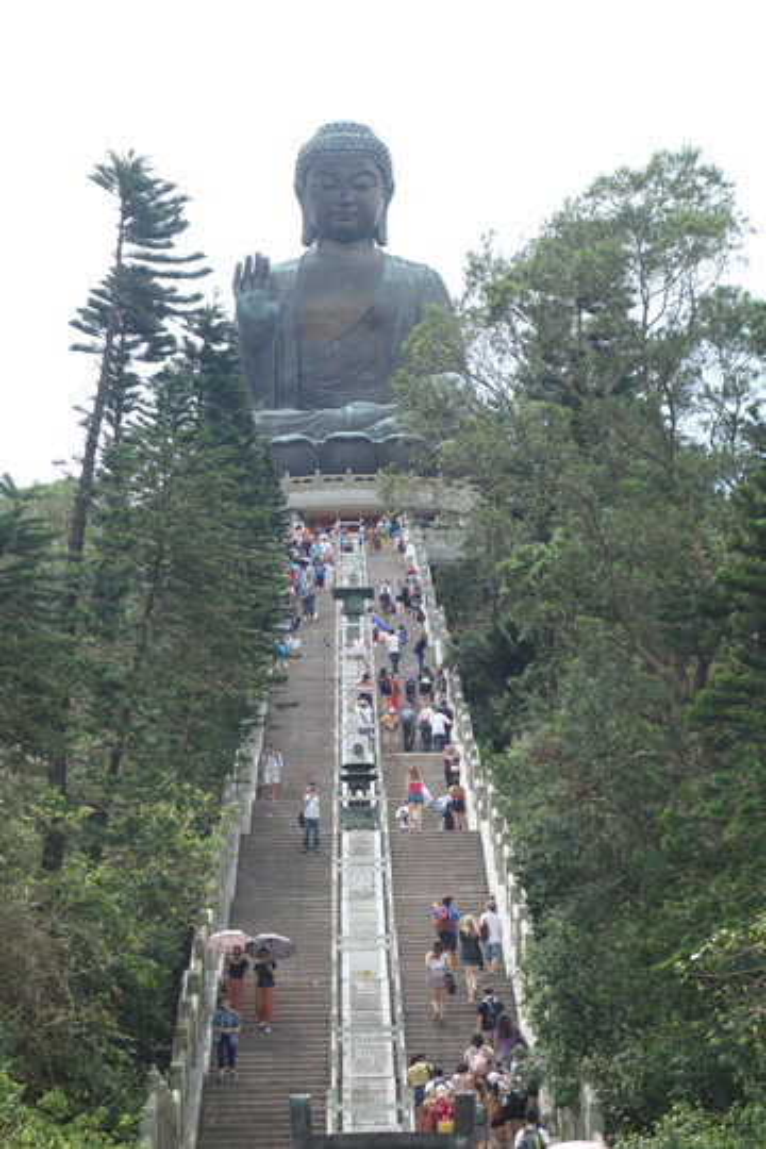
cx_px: 383
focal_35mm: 100
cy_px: 574
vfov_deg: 20.4
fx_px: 3191
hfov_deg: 13.7
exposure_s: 1/250
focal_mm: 37.1
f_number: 5.6
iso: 125
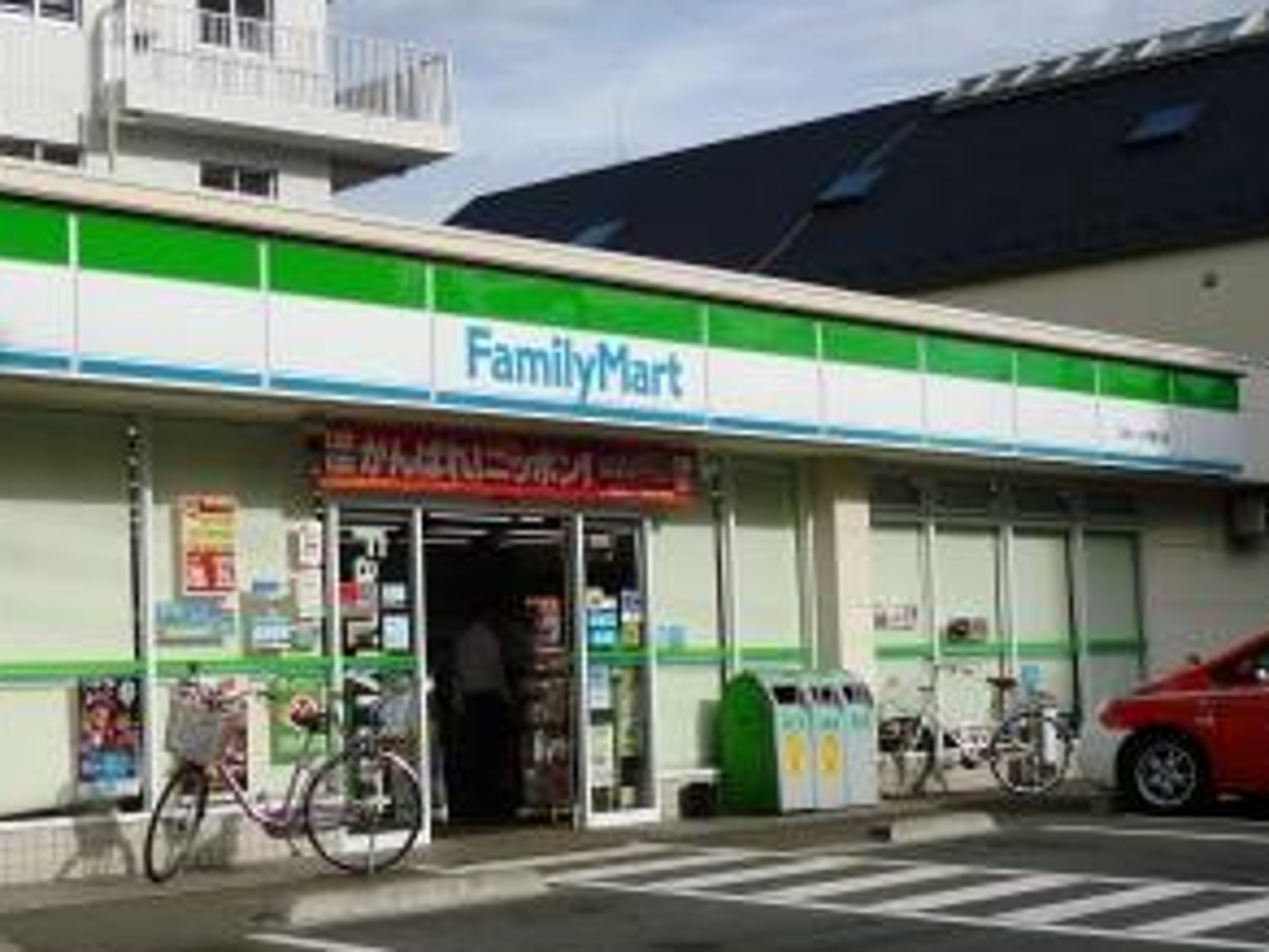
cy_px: 491
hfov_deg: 30.5
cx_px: 430
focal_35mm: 63
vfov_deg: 23.3
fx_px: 2310
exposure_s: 1/160
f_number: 10
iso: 100
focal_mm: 7.3
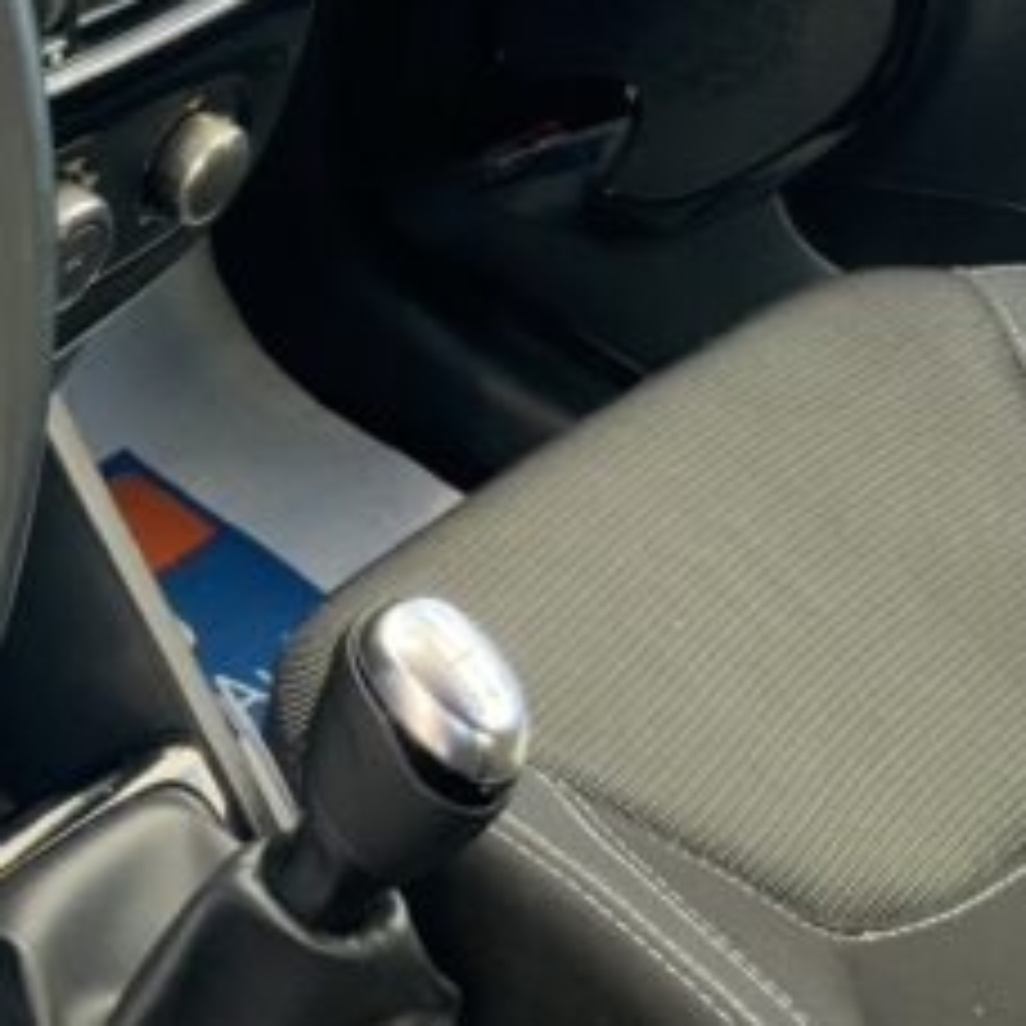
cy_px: 243
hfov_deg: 18.0
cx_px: -324
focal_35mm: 90
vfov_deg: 19.1
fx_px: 3018
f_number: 1.8
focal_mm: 3
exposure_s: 1/50
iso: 64
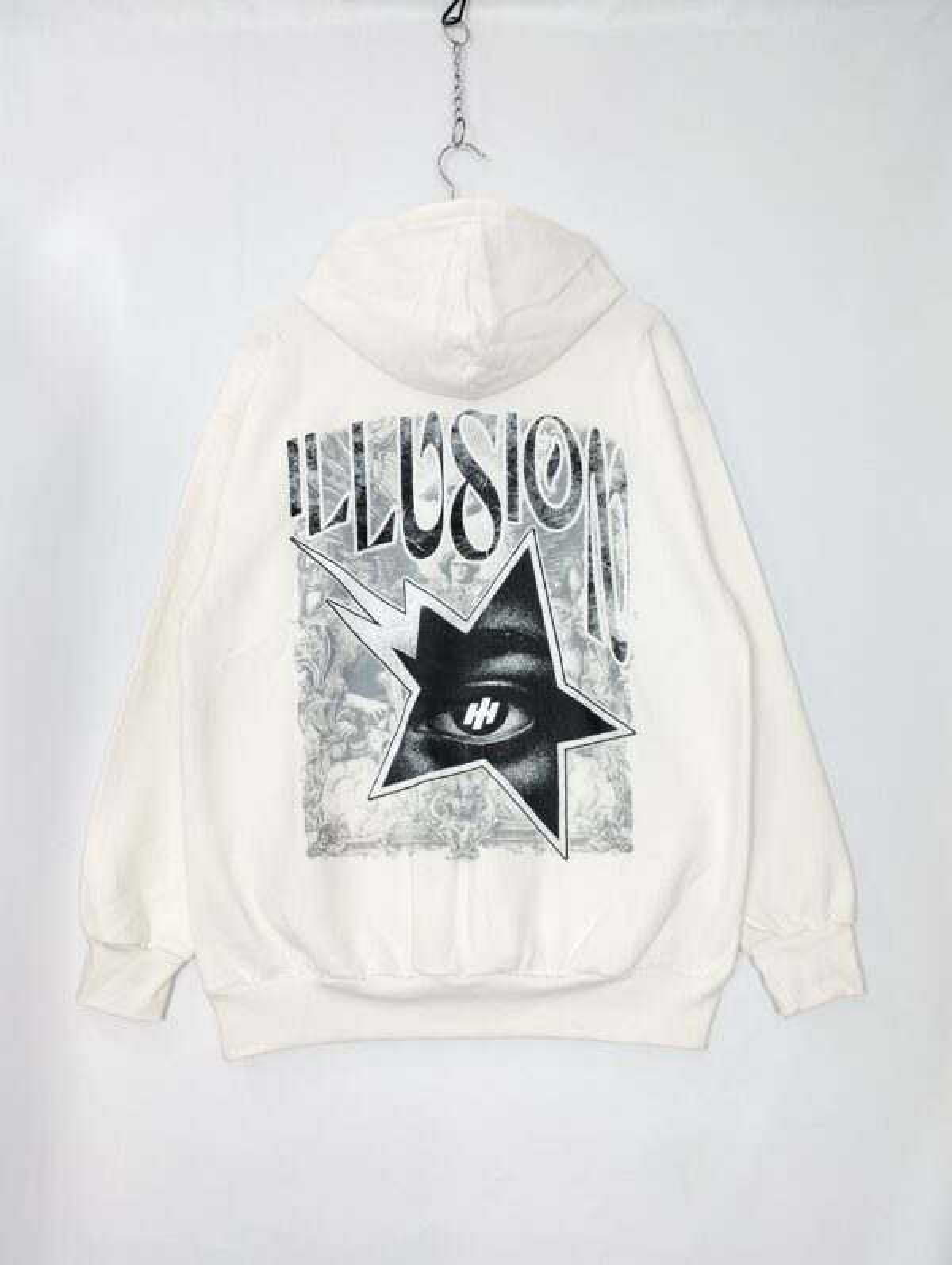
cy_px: 632
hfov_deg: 49.9
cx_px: 476
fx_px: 1024
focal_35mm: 28
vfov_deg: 63.4
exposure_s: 1/15
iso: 100
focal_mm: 4.27
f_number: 1.8
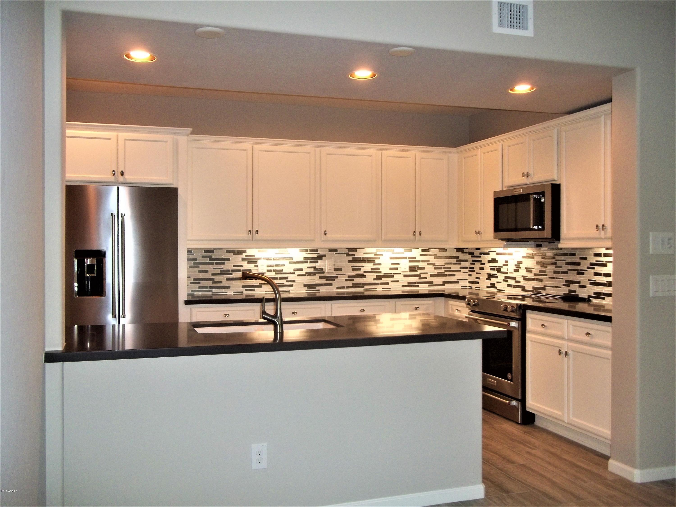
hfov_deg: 56.8
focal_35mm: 32
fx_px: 625
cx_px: 338
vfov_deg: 44.2
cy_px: 254
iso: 160
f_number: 2.9
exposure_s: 1/30
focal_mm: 5.7
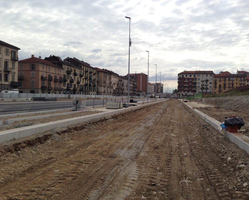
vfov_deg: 42.2
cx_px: 133
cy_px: 100
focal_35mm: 35
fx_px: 258
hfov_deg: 51.5
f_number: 2.4
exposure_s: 1/2008
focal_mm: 4.12
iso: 50
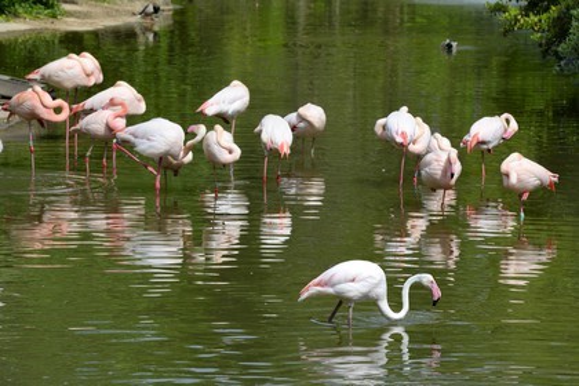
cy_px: 193
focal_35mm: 200
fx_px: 3216
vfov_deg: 6.9
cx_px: 290
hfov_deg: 10.3
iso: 200
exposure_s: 1/320
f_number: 13
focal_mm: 200
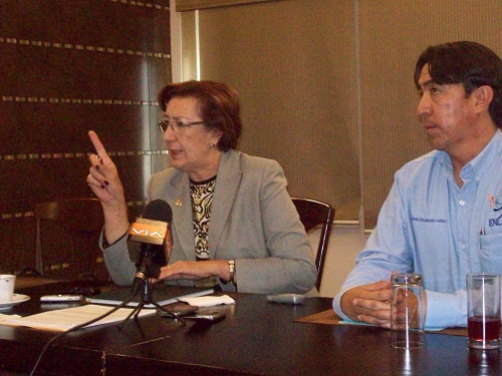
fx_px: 1015
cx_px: 251
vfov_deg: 21.0
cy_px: 188
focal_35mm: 70
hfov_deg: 27.8
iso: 800
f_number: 3.8
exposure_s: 1/97.2
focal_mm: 11.6
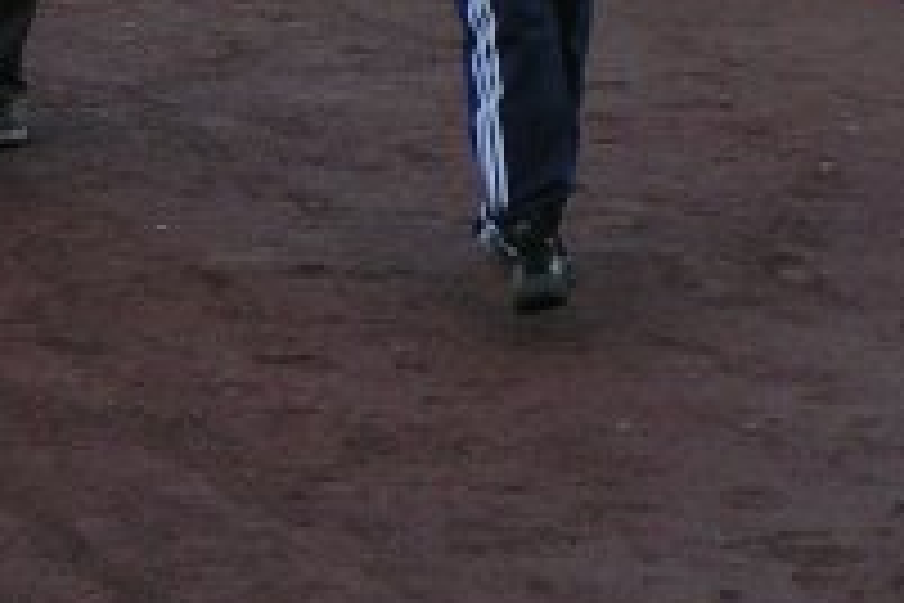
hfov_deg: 3.9
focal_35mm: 518
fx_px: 13007
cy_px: -576
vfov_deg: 2.6
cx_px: -864
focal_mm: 19.1
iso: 50
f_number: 3.5
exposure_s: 1/125
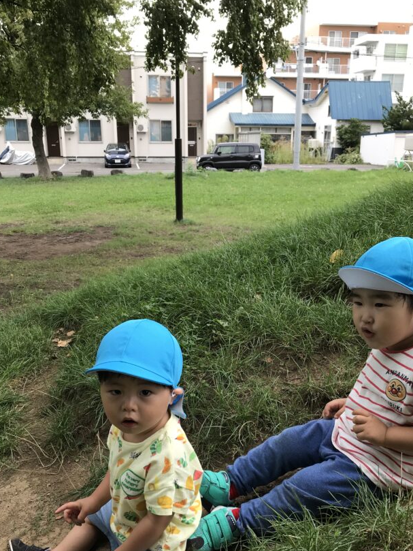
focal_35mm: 36
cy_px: 352
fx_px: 573
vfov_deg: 50.7
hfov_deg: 39.7
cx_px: 214
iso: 20
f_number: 1.8
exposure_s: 1/205
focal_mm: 3.99
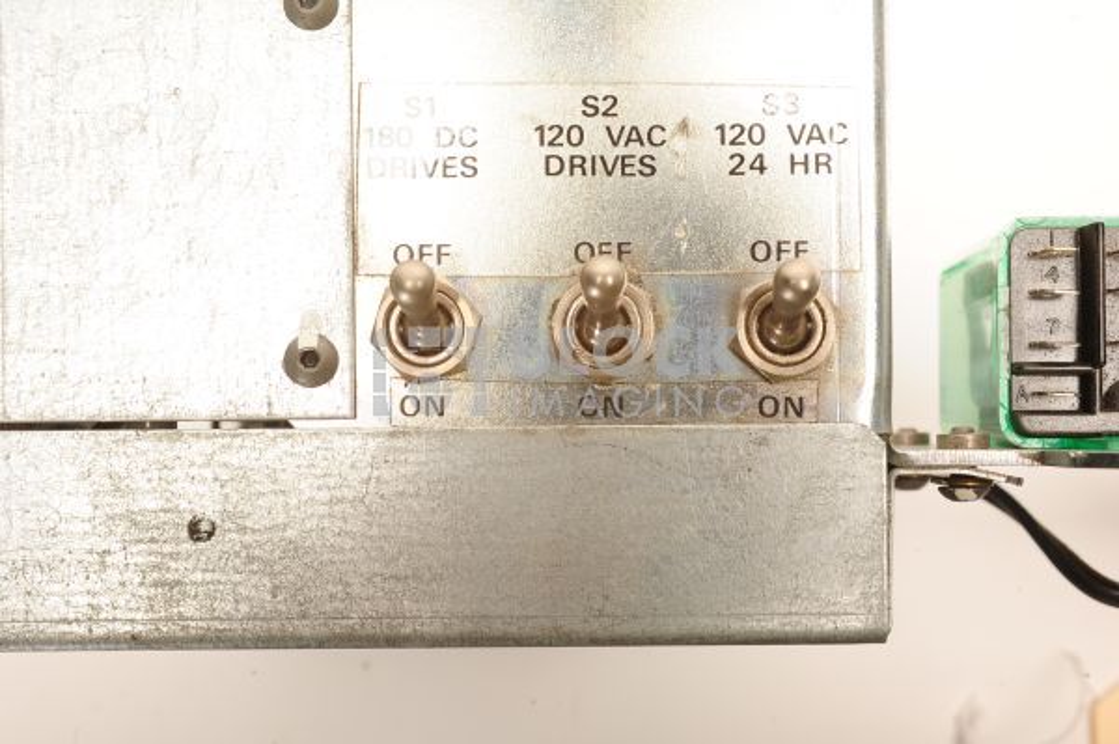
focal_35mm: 50
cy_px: 372
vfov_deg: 26.9
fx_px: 1553
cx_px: 560
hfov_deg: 39.6
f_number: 14
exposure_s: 1/160
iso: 320
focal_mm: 50
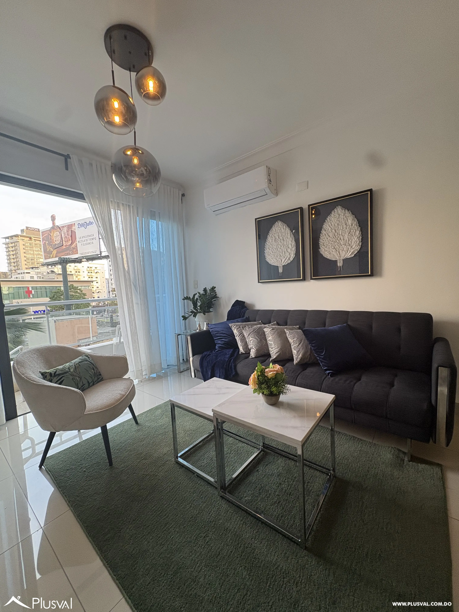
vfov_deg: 102.1
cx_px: 230
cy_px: 306
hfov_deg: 85.7
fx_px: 248
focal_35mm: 14
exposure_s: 1/120
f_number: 2.2
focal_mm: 2.22
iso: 200
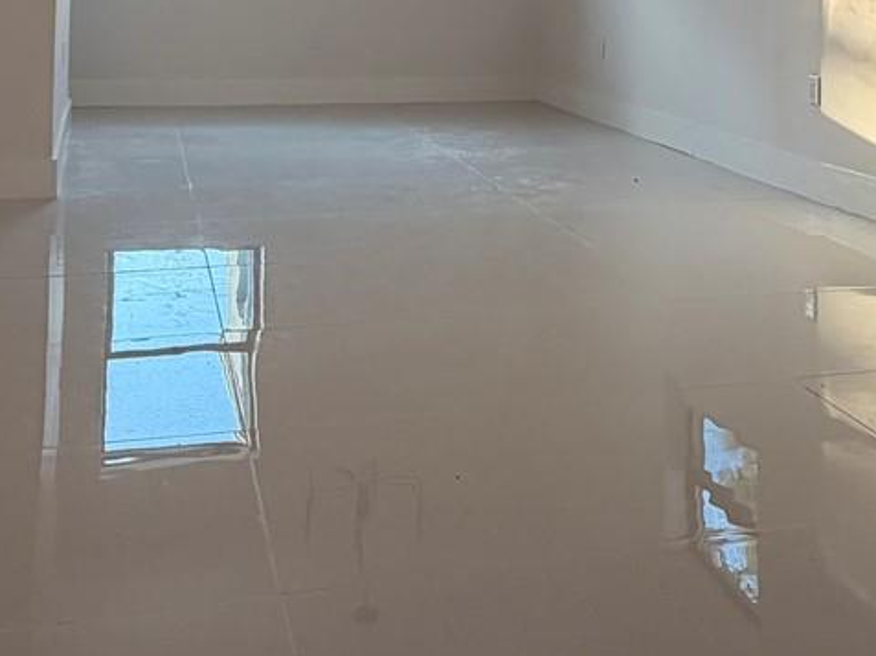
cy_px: -74
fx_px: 1188
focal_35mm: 47
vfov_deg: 28.0
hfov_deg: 40.4
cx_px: 483
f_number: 2.2
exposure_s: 1/120
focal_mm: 2.22
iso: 80
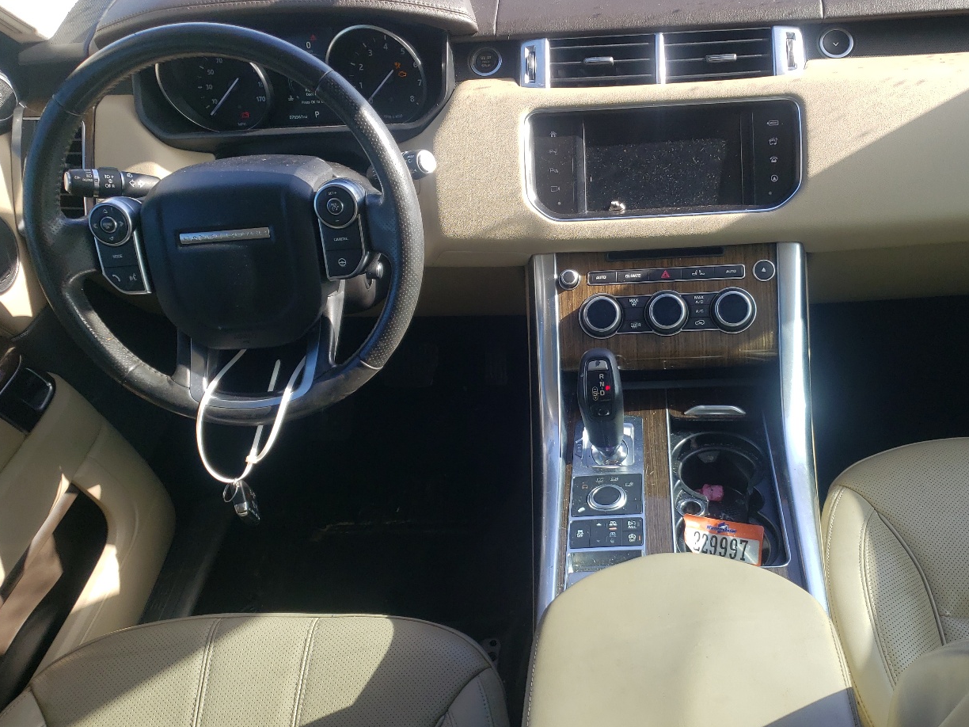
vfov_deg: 41.8
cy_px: 386
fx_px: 952
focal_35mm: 34
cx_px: 598
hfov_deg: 53.4
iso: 50
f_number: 1.5
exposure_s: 1/400
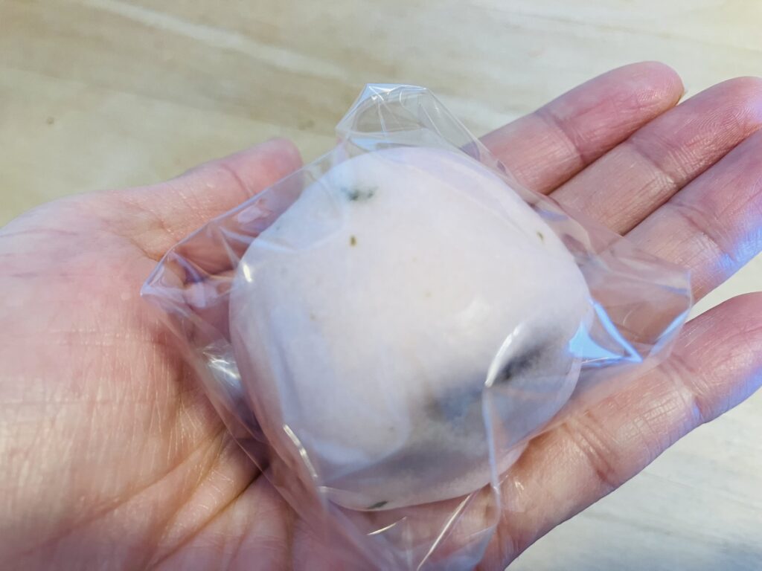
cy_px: 286
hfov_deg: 63.4
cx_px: 381
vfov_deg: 49.7
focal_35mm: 28
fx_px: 616
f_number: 1.8
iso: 80
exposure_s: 1/50
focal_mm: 3.99
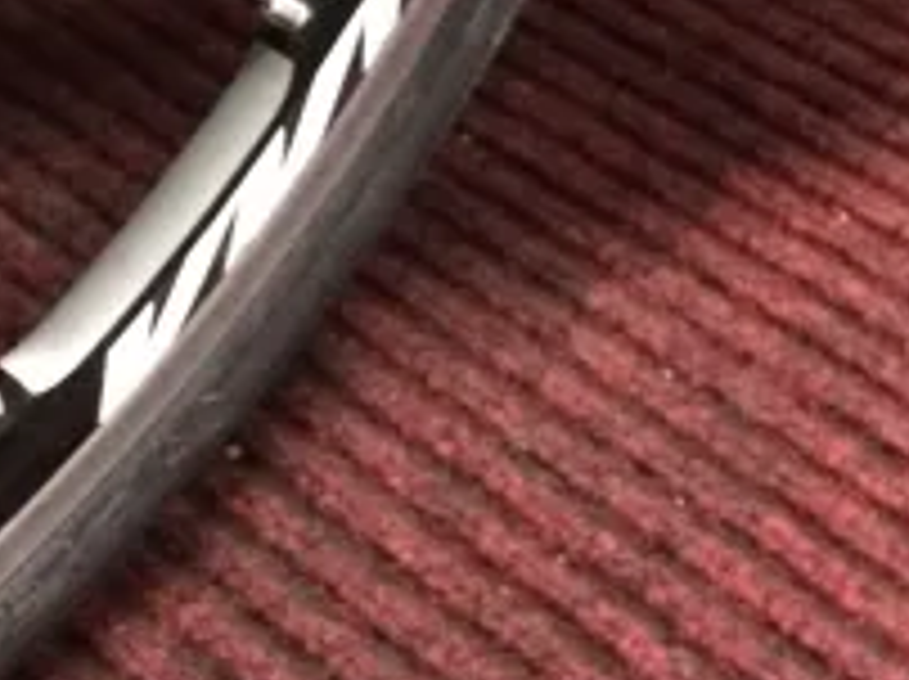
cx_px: 270
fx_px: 3016
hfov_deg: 17.1
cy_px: -477
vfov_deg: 12.0
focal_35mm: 115
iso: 500
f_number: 2.2
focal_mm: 4.15
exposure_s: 1/17
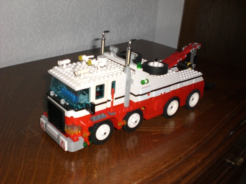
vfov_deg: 37.7
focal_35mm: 38
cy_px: 92
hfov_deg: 49.0
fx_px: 270
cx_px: 123
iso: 200
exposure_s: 1/60
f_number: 3.1
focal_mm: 6.3
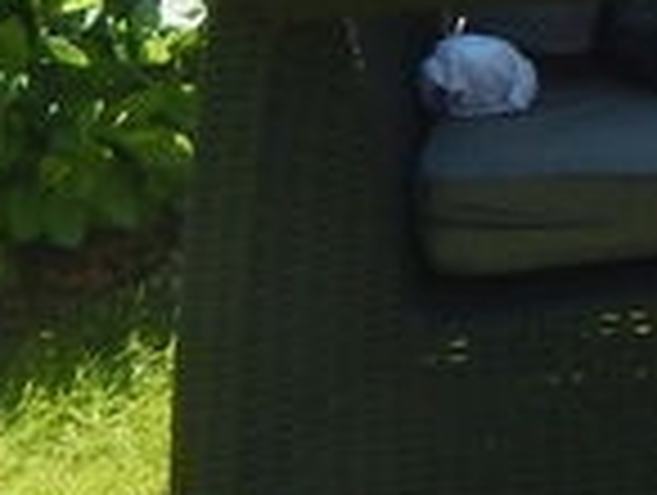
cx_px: 2092
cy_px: -522
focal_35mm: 224
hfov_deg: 7.5
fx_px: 4258
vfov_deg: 6.4
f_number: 3.8
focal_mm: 5.7
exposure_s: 1/320
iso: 125
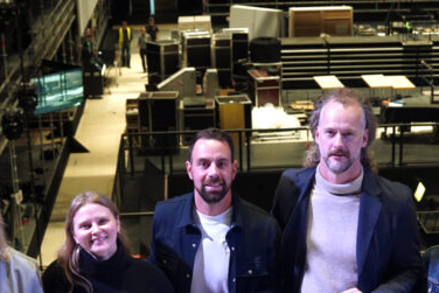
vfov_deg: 15.7
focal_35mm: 86
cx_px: 271
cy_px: 270
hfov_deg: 23.6
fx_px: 1047
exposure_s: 1/160
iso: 2500
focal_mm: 31.3
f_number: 4
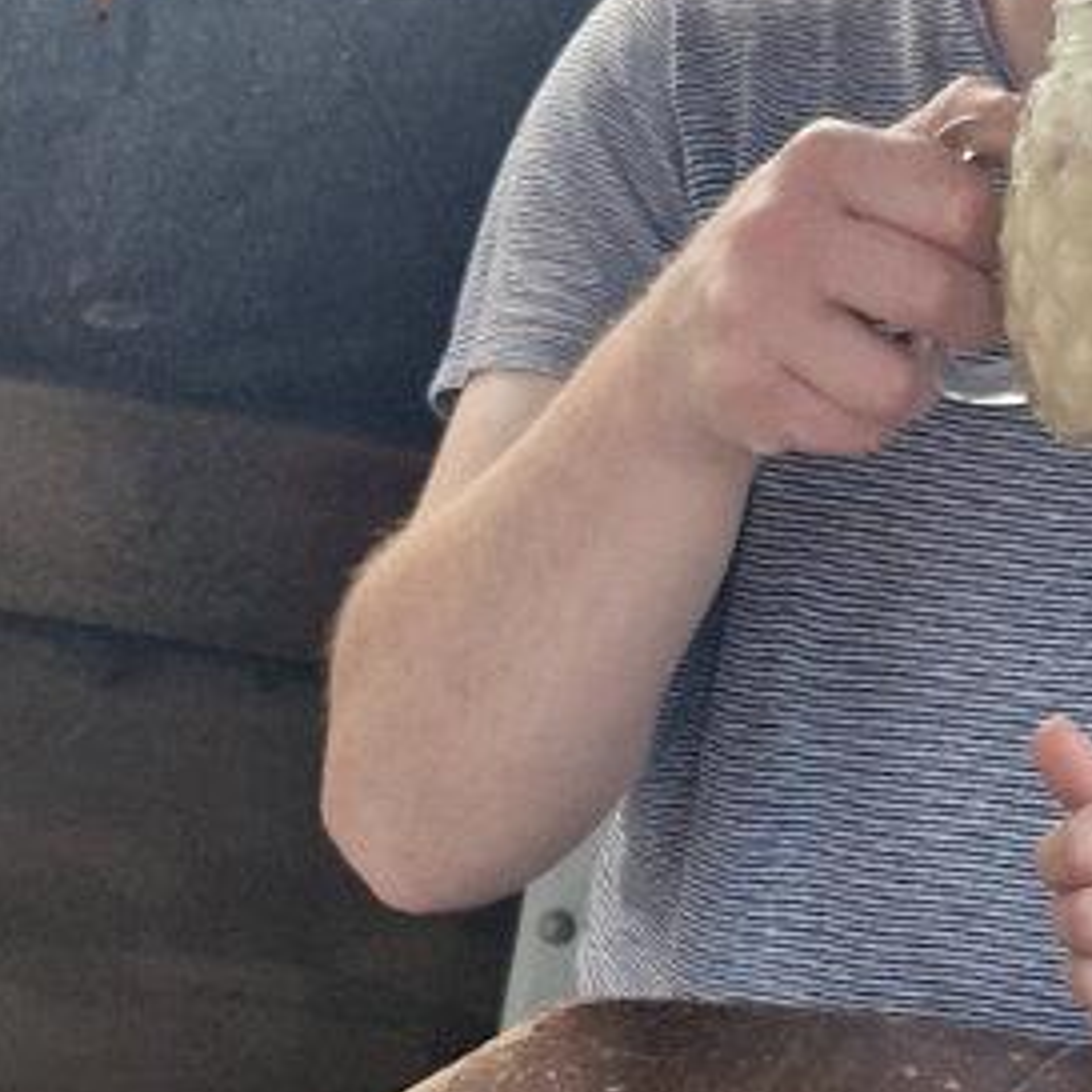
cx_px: 1040
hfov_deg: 14.5
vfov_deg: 14.4
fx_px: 4247
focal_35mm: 119
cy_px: 1156
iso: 160
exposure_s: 1/180
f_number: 1.8
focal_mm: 5.5
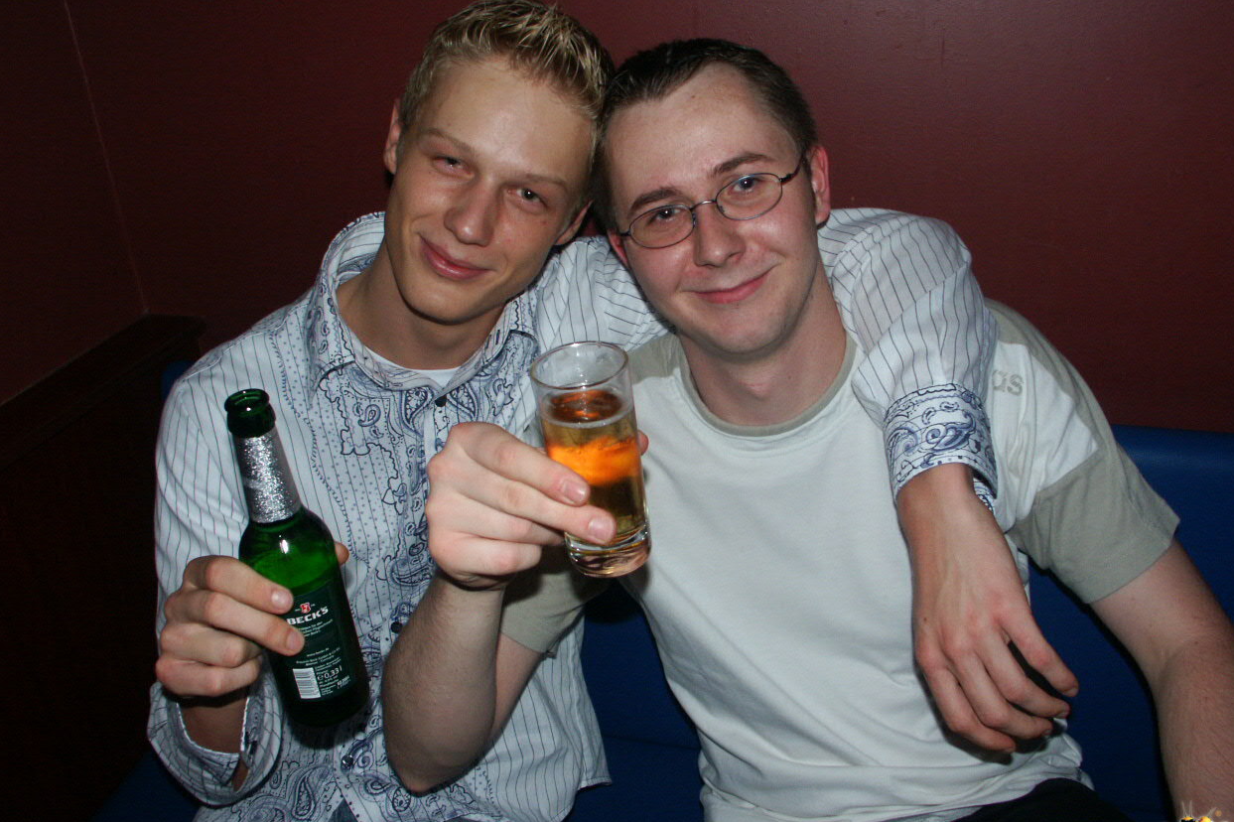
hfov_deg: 61.9
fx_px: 1028
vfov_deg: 43.6
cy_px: 395
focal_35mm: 30
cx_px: 627
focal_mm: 7.21
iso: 200
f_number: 4
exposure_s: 1/45
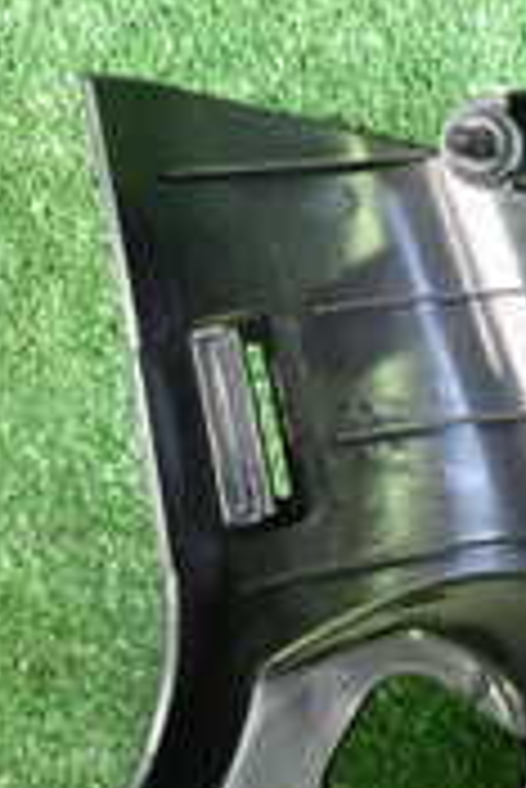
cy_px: 680
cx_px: 787
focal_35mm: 89
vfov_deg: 22.4
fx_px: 1947
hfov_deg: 14.4
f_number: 2
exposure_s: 1/30
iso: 640
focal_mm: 4.5
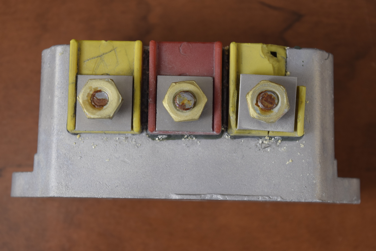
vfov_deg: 16.6
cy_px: 126
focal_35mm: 82
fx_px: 862
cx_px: 188
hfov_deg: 24.6
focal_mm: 55
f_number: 8
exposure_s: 1/125
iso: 400
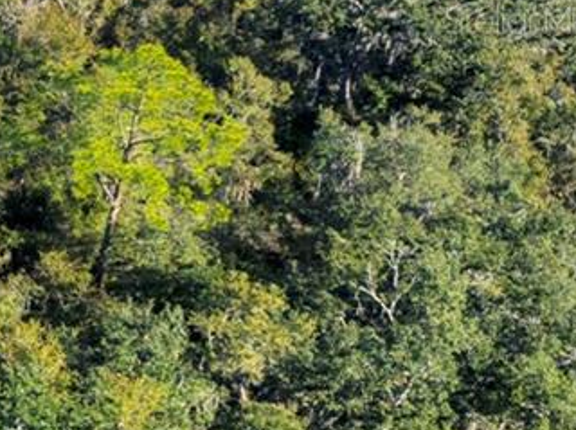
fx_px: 1994
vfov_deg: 12.2
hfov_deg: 12.6
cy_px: 19
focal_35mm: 120
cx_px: -826
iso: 180
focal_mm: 12.29
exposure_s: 1/2000
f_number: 2.8
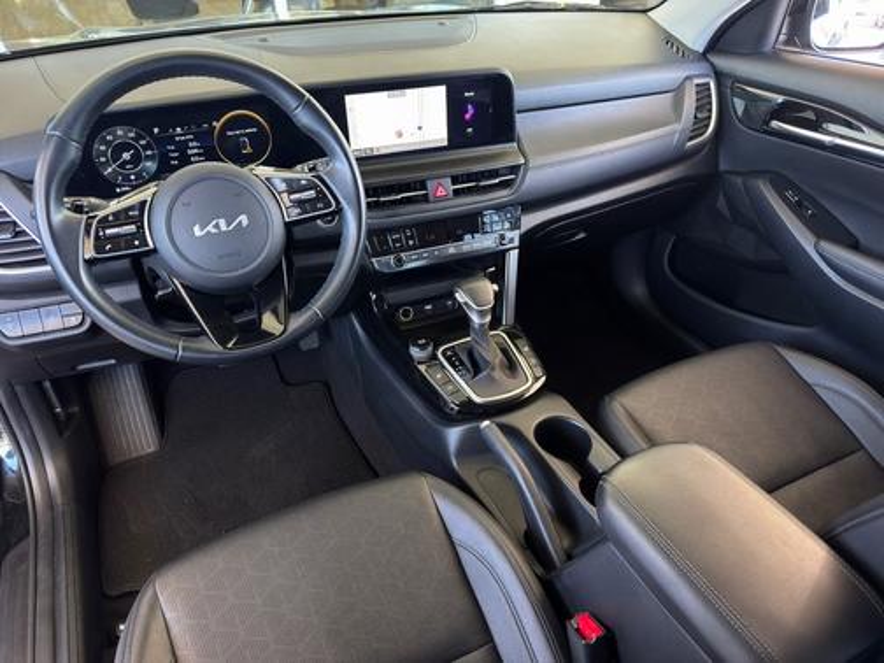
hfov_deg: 71.6
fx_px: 613
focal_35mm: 24
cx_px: 442
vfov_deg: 56.8
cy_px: 332
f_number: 1.78
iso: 250
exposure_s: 1/60
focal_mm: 6.76
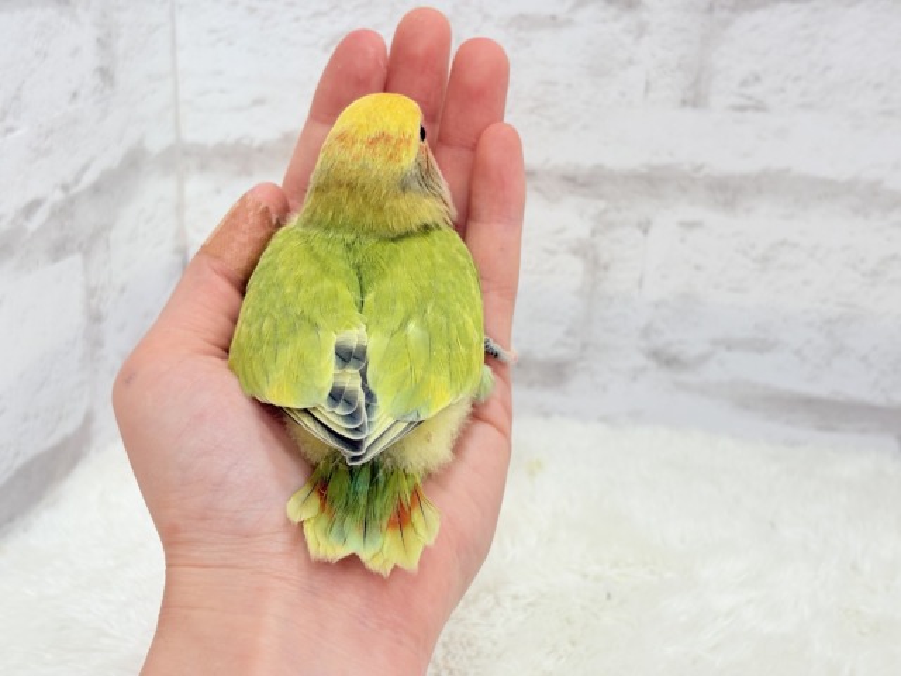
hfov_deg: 36.8
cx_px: 450
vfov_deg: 28.0
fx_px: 1353
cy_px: 338
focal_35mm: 52
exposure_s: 1/50
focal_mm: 5.96
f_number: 1.6
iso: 32
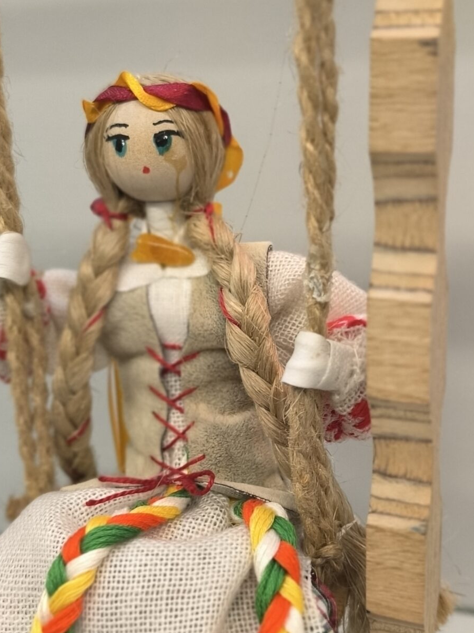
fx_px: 895
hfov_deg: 29.7
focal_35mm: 49
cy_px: 336
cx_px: 246
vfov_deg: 38.9
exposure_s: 1/50
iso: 800
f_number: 1.65
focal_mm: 6.14
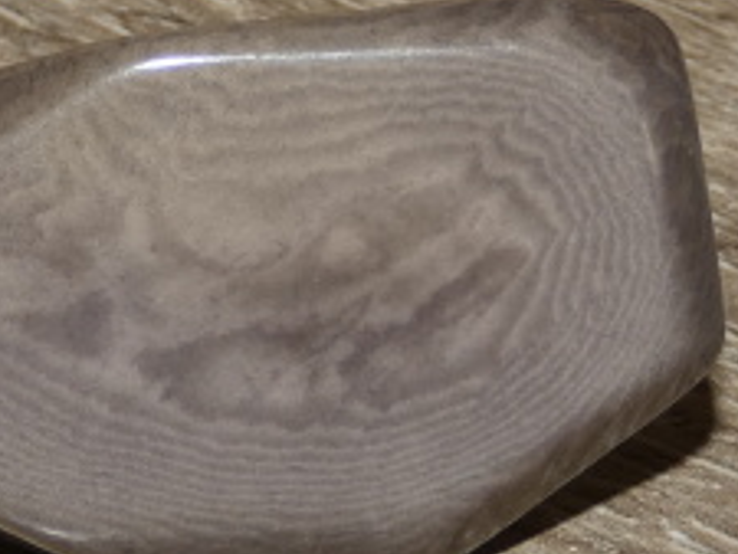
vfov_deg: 5.5
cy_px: 72
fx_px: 5759
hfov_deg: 7.2
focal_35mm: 270
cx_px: -400
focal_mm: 13.7
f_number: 4.4
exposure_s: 1/60
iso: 80
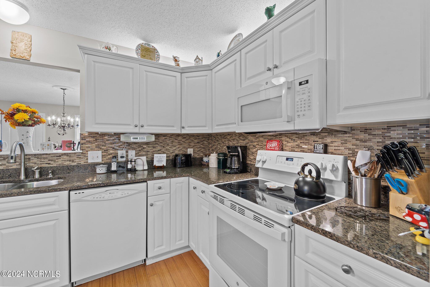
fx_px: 167
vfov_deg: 81.2
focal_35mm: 14
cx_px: 215
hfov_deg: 104.3
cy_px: 144
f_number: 8
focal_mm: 14
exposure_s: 1
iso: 400
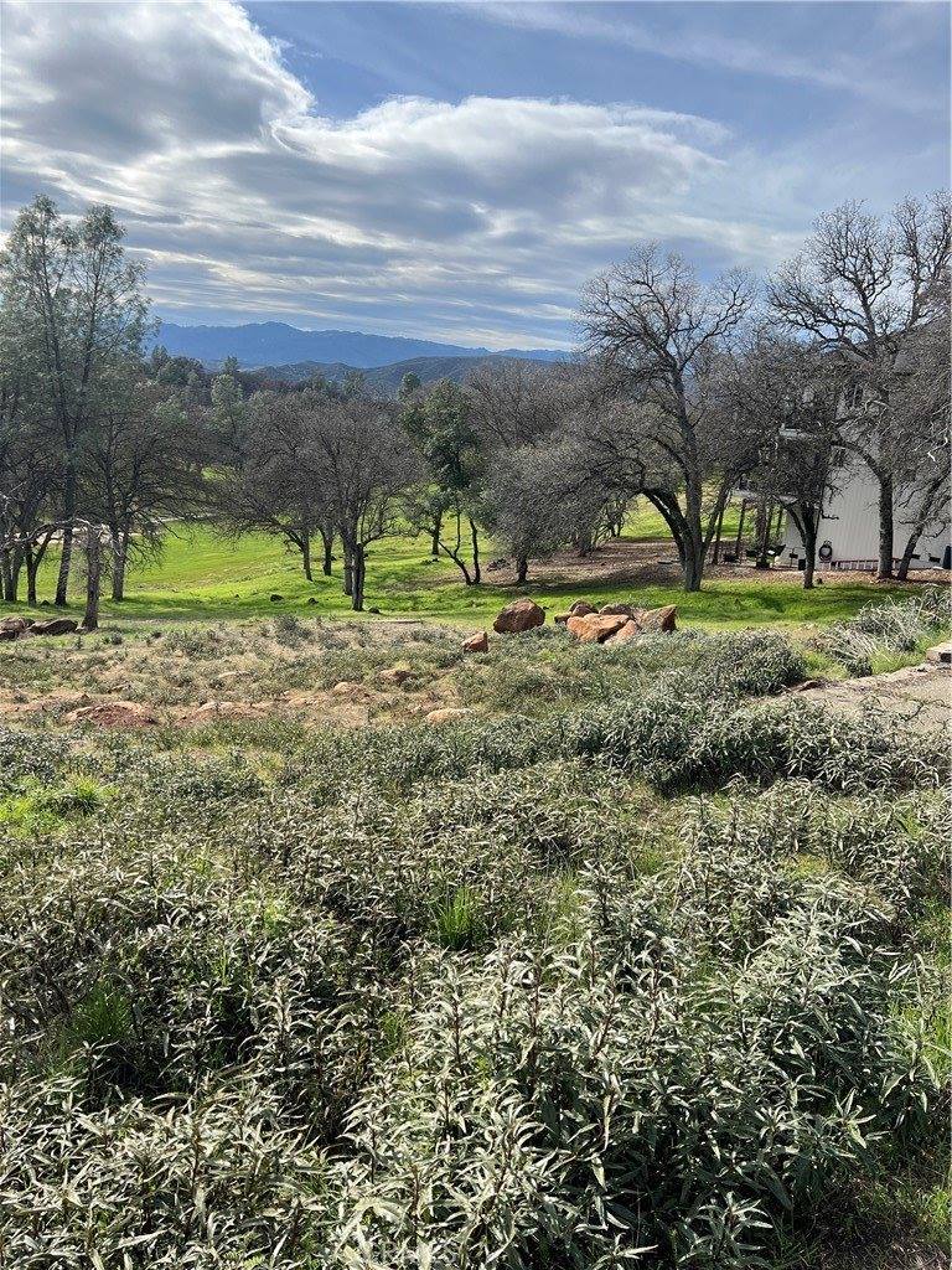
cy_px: 635
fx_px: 953
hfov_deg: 53.1
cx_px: 476
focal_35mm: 26
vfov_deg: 67.3
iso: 50
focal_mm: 5.7
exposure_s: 1/3460
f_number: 1.5
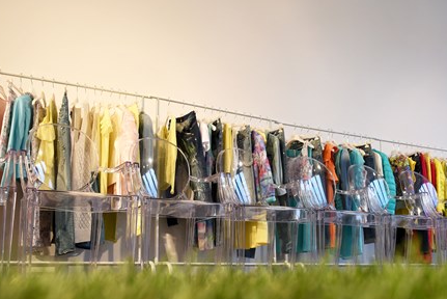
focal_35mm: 46
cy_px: 196
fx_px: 572
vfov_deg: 29.1
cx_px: 283
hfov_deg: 42.4
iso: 1000
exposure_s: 1/200
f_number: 3.5
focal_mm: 31
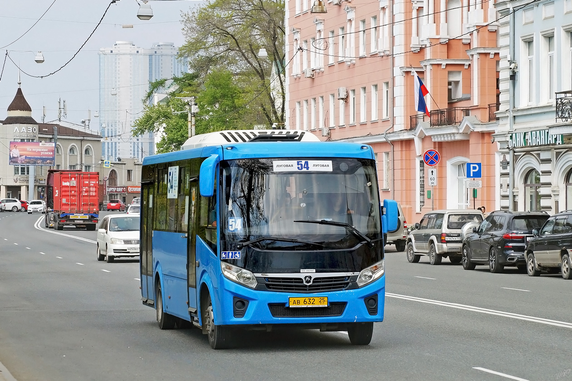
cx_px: 286
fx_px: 1787
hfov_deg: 18.2
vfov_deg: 12.2
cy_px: 190
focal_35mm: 112
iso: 400
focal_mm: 75
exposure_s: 1/1000
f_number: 7.1
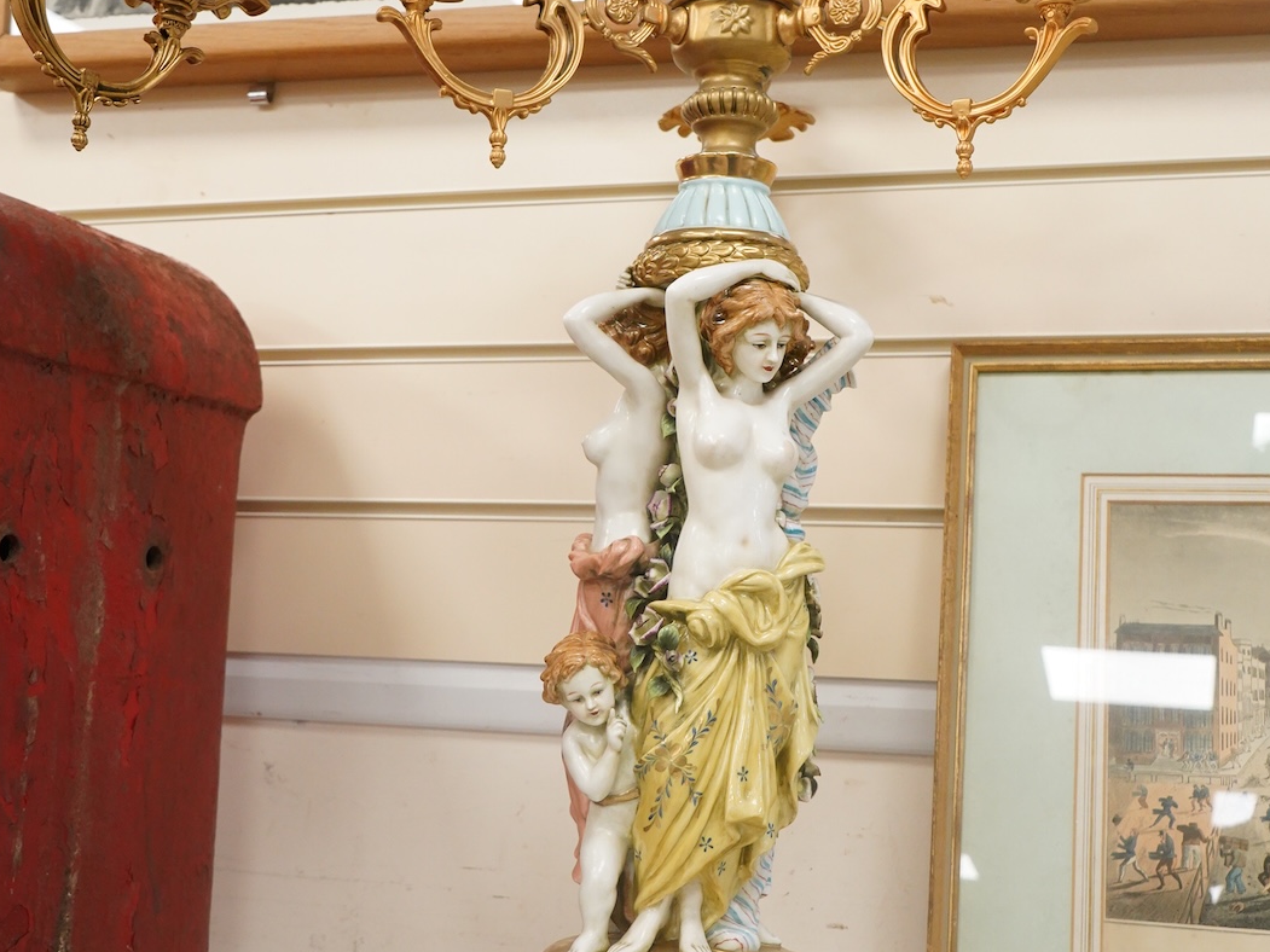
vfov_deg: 32.9
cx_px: 641
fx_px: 1614
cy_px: 483
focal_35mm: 44
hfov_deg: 42.9
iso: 3200
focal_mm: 28
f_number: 7.1
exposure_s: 1/100
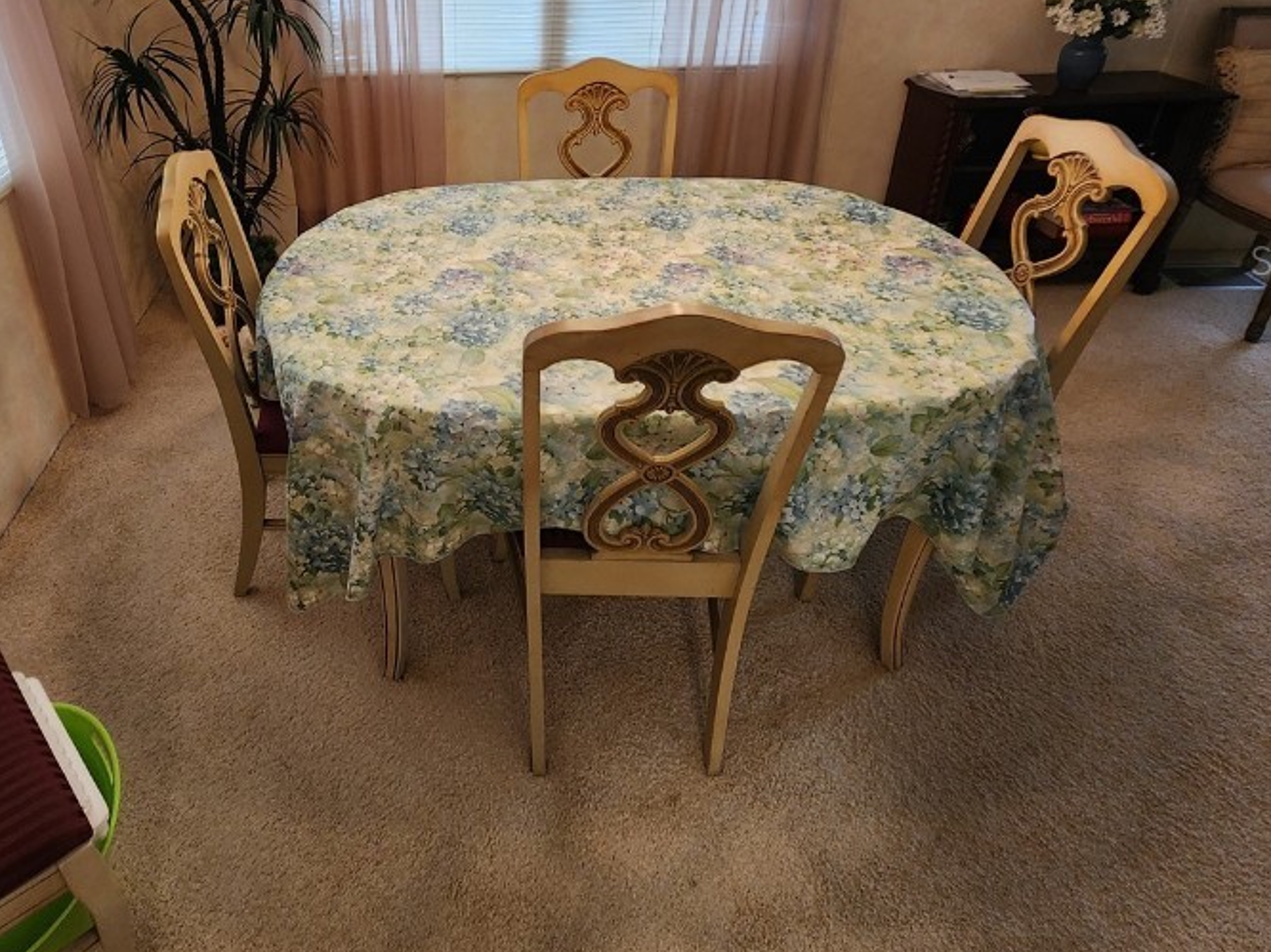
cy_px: 259
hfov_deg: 79.8
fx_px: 734
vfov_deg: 62.8
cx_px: 454
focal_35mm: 20
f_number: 2.2
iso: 160
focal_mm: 2.2
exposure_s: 1/60
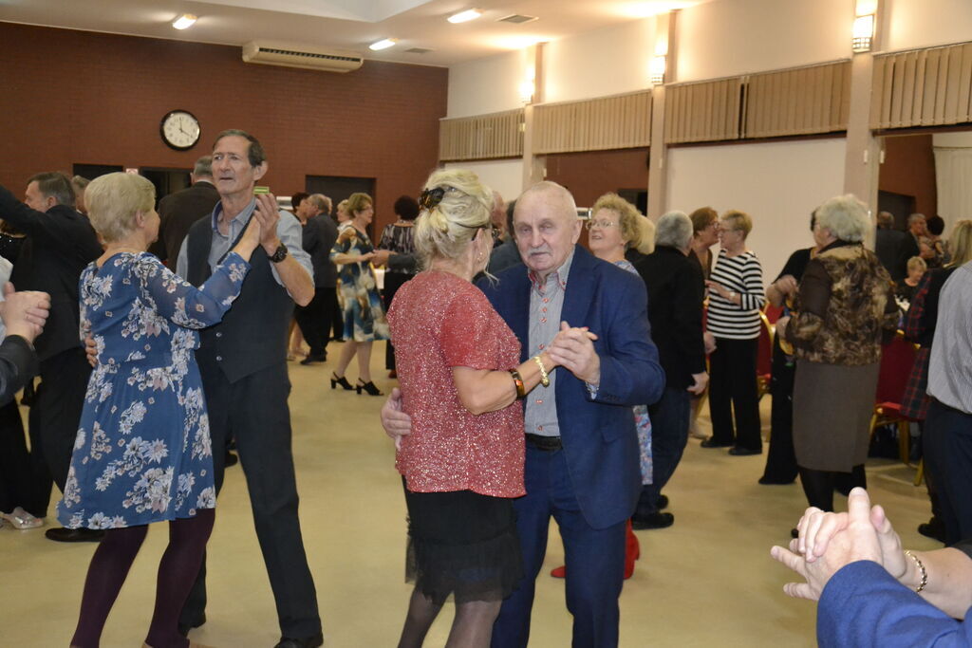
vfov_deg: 35.5
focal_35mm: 38
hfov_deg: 51.3
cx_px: 486
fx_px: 1013
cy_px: 324
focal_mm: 25
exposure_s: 1/60
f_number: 4
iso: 3200
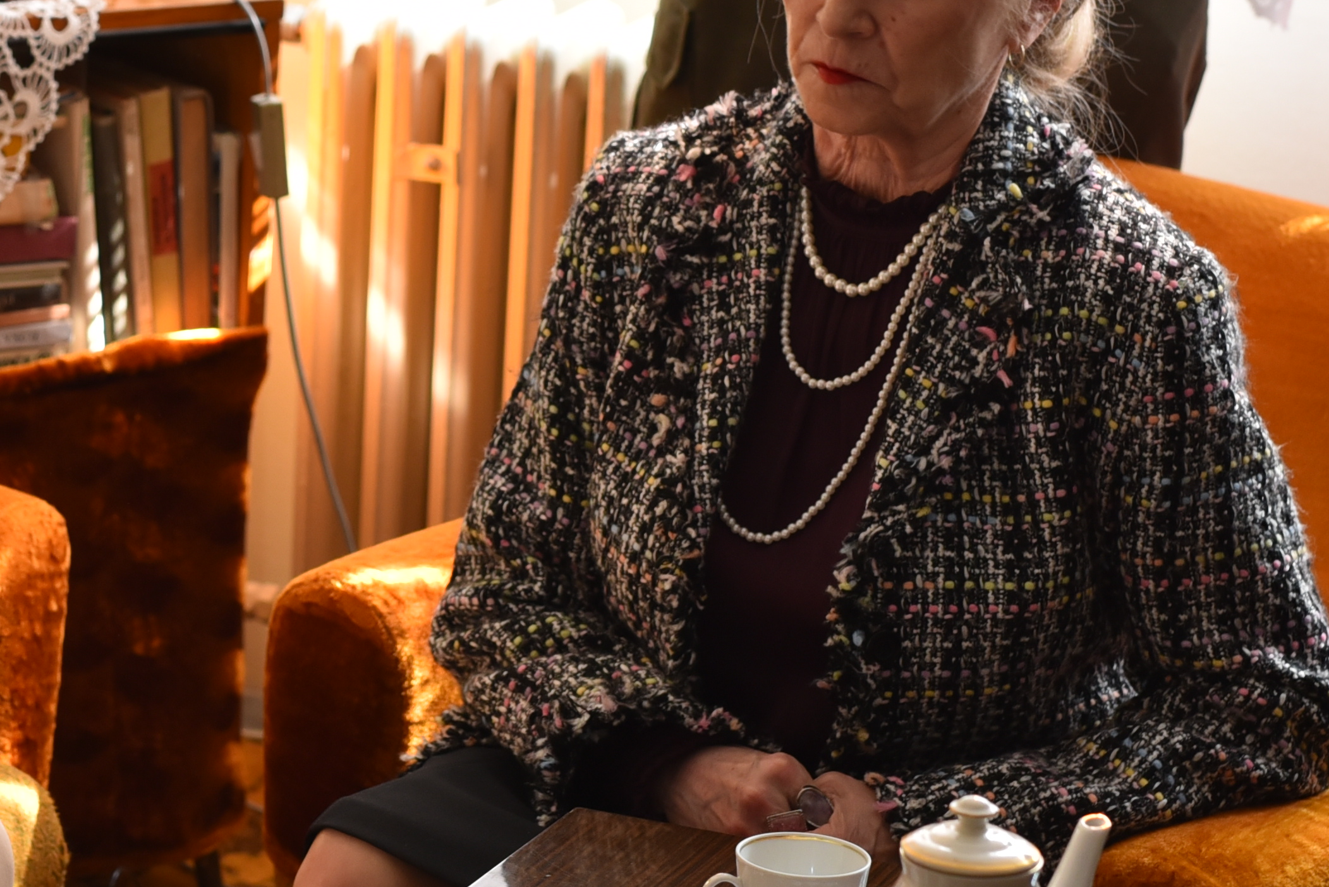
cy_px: 184
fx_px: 5281
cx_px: 278
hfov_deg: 14.3
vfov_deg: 9.6
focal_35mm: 143
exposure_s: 1/60
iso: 450
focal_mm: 50
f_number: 4
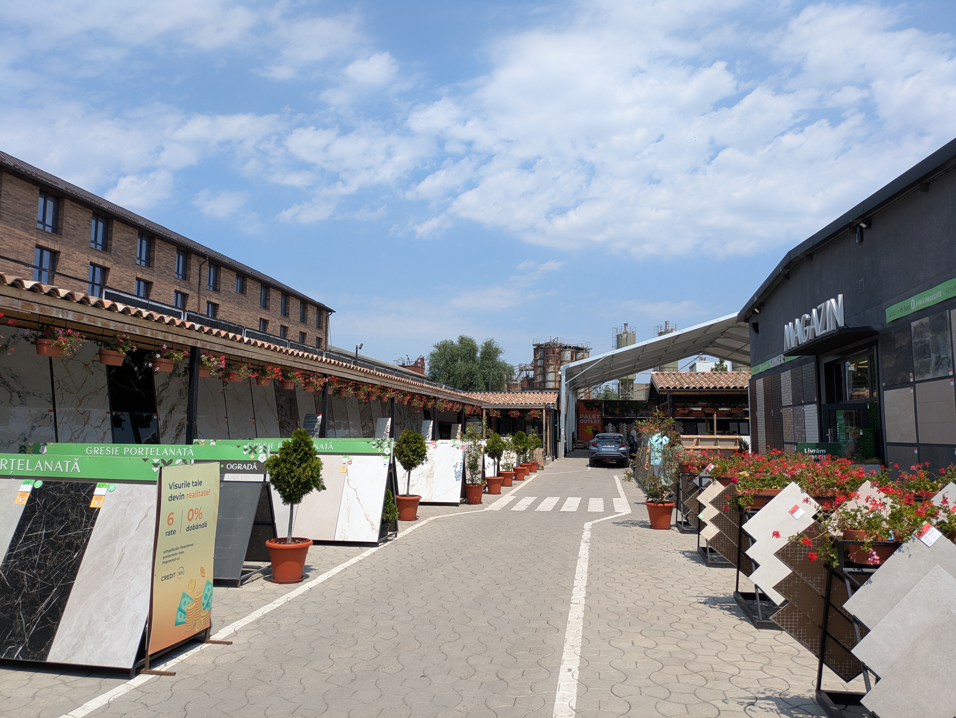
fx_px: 691
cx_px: 478
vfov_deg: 54.9
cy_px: 359
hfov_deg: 69.4
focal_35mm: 25
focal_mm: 5.43
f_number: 1.89
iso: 52
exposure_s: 1/2841
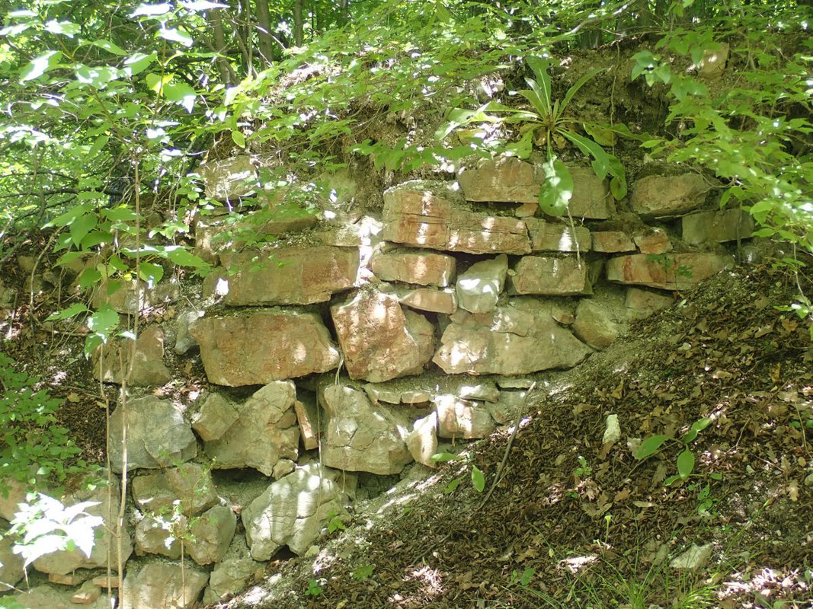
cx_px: 406
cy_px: 304
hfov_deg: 38.9
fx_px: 1151
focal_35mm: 49
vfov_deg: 29.7
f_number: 3.2
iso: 200
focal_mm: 8.99
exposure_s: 1/100
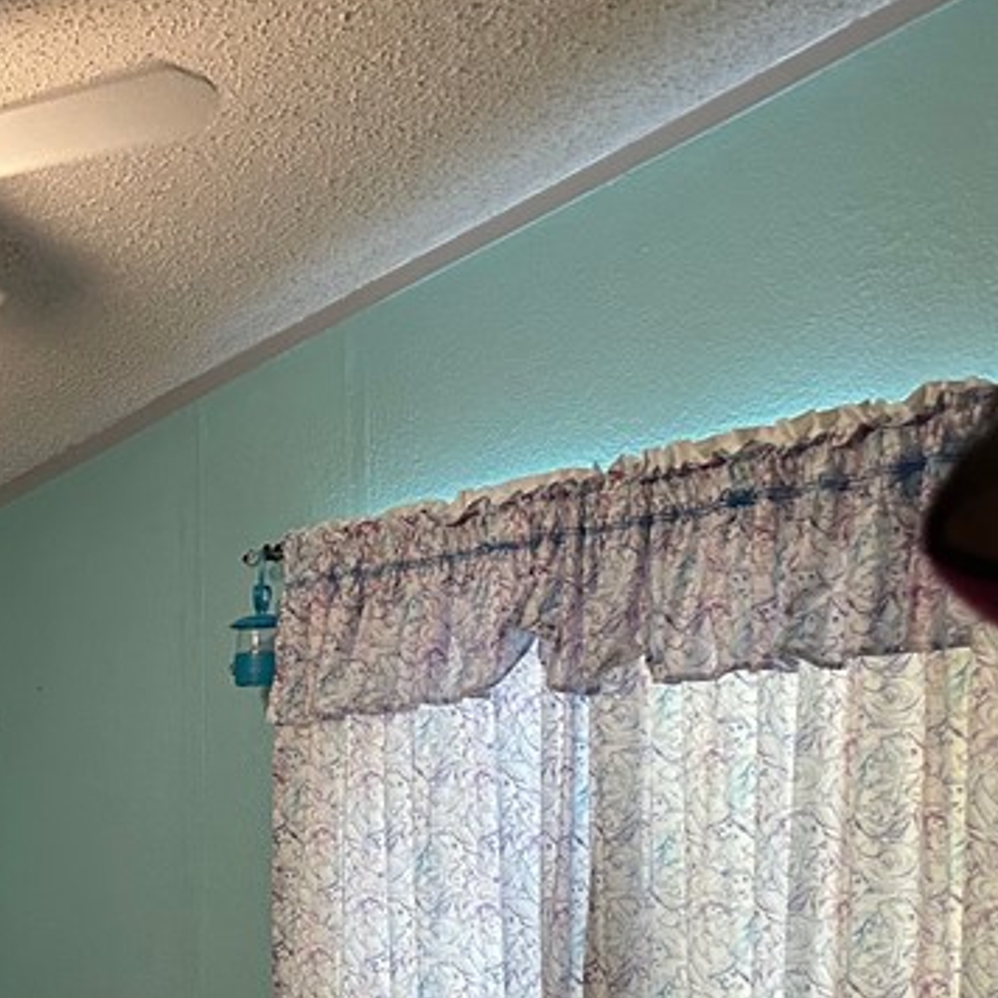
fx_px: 1990
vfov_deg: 26.4
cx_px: -213
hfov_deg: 25.2
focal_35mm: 61
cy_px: 1046
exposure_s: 1/60
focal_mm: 6.86
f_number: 1.78
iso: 400
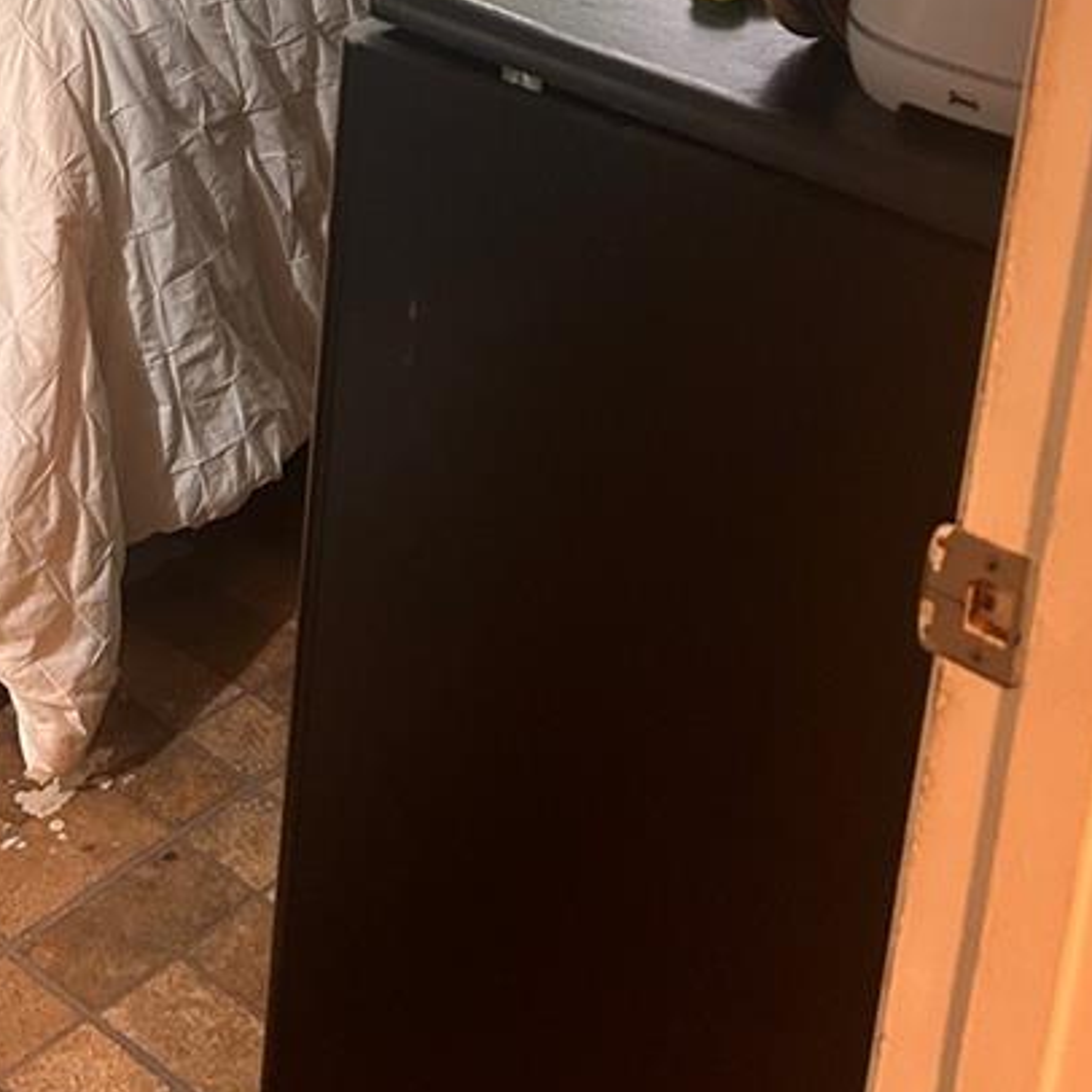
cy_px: -237
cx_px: 221
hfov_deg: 24.9
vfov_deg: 23.1
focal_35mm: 68
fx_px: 2427
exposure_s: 1/60
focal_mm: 5.7
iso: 400
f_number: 1.5
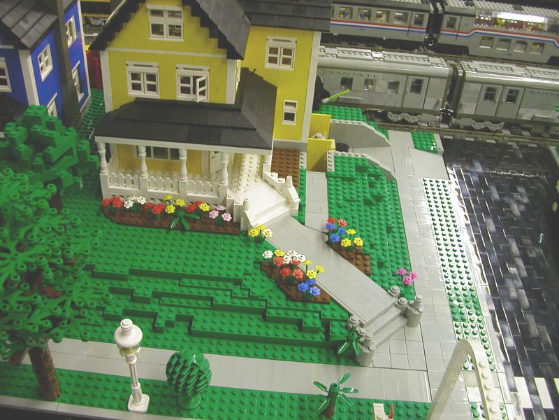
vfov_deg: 38.7
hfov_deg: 50.1
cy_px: 210
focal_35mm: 37
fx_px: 597
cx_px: 280
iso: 100
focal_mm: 5.6
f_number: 2.7
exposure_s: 1/15.5
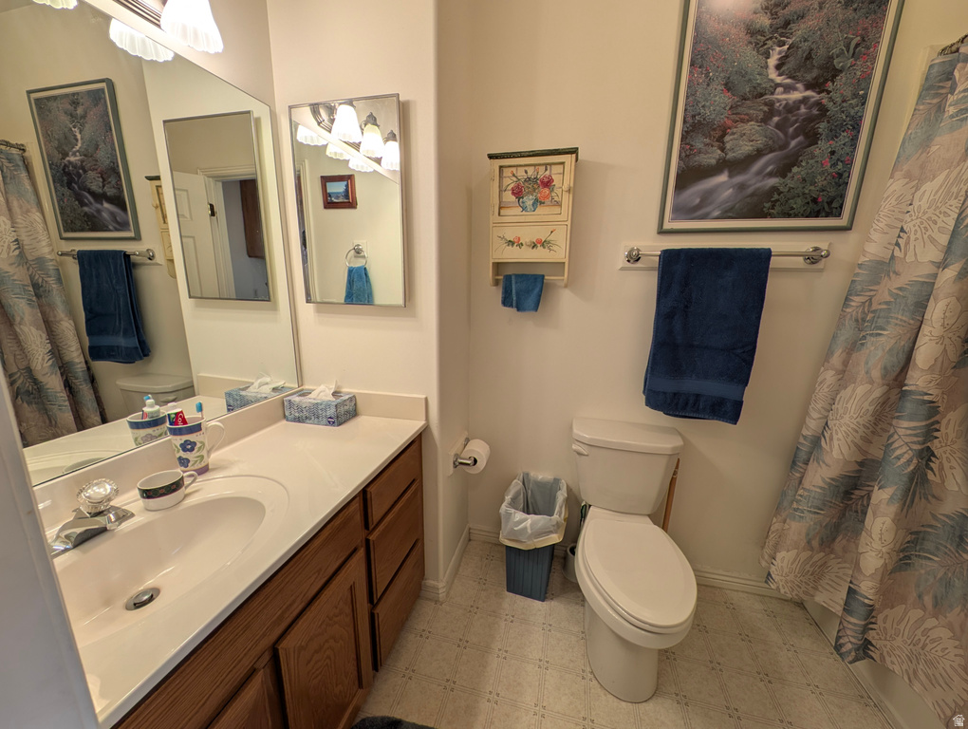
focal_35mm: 12
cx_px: 484
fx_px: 336
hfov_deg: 110.5
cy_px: 364
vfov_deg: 94.6
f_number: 1.95
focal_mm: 2.23
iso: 59
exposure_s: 1/120
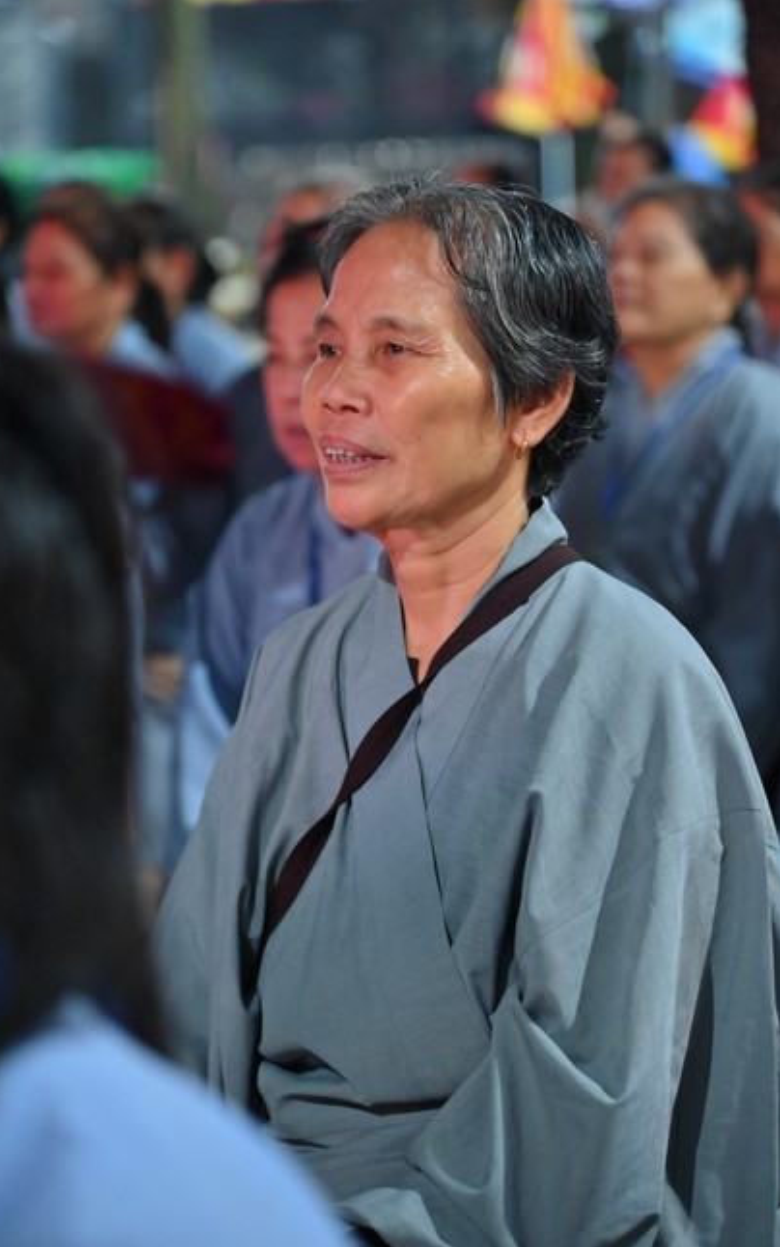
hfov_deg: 10.7
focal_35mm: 123
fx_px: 4182
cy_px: 624
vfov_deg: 17.0
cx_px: 376
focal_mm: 120
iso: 3200
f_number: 4
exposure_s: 1/60
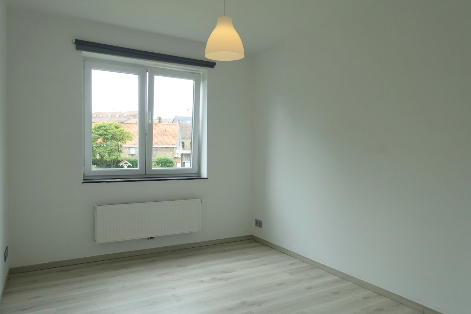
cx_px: 236
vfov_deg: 53.1
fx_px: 314
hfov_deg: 73.7
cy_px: 157
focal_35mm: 24
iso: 125
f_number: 4
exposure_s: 1/160
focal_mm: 8.8
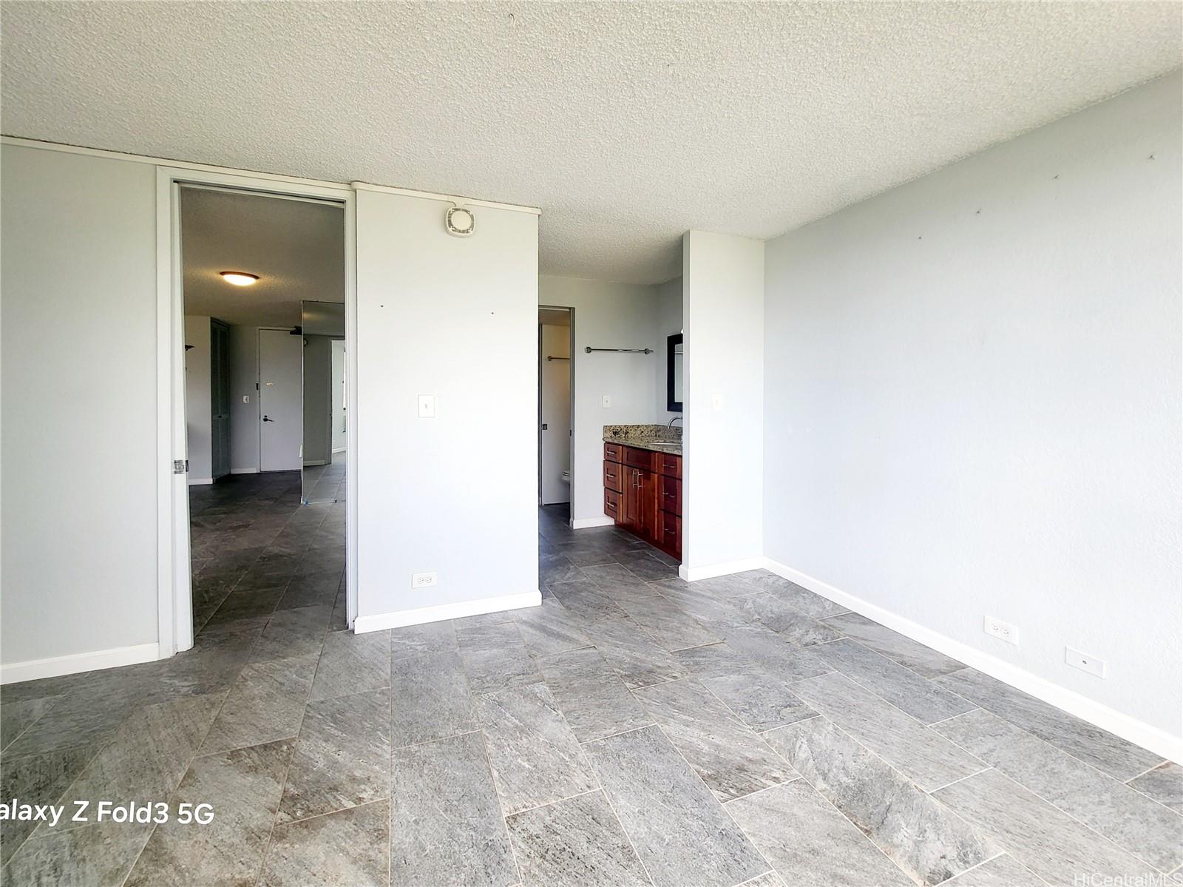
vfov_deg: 89.9
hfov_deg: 106.2
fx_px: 444
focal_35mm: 13
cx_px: 592
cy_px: 444
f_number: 2.2
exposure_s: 1/120
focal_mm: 1.74
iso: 40
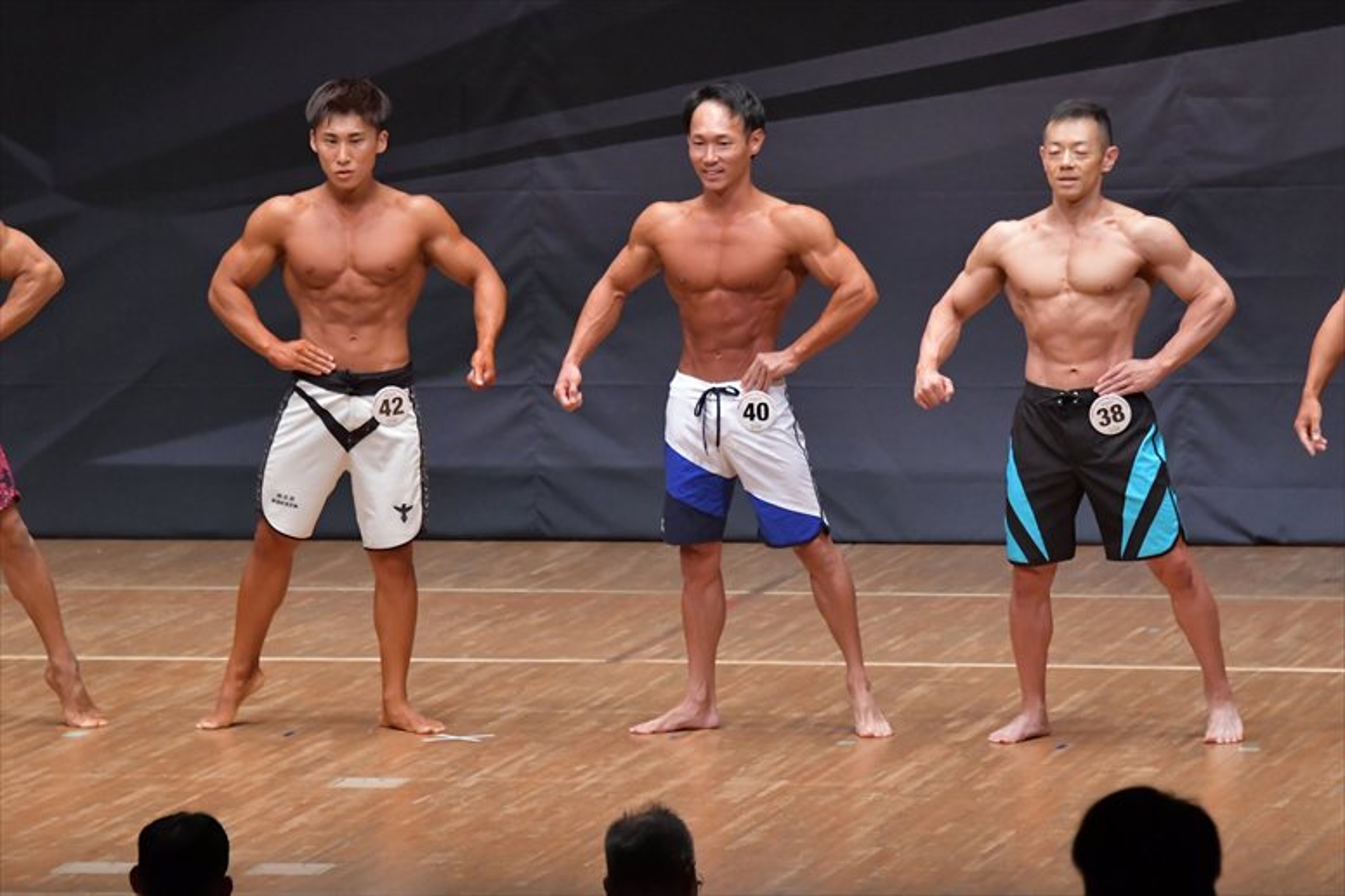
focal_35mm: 255
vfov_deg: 5.4
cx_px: 672
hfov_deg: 8.1
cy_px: 448
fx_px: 9523
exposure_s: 1/400
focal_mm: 170
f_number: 5.6
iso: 6400
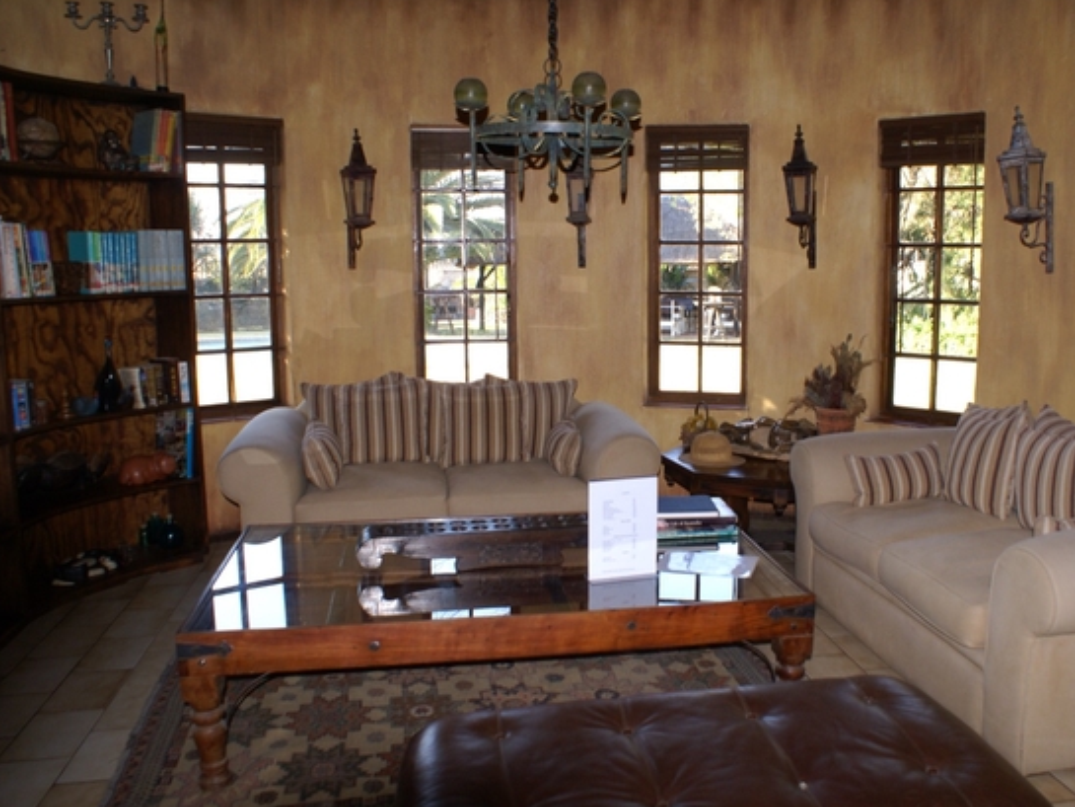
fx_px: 963
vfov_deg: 45.5
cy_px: 396
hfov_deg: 57.9
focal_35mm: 31
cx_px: 639
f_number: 5.6
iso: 400
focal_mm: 18
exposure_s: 1/60
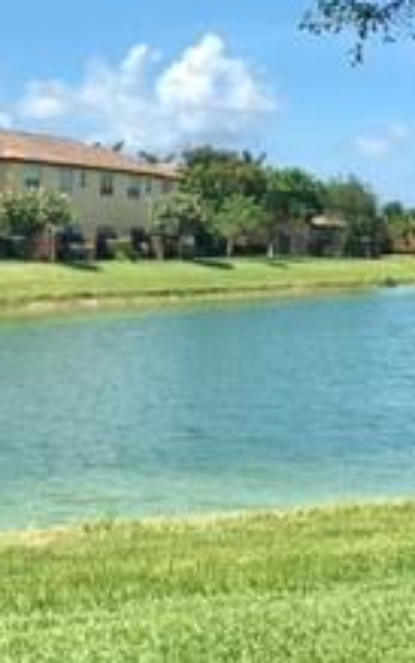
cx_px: 194
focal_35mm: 90
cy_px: 142
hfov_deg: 14.5
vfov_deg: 22.8
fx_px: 1628
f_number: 2.2
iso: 25
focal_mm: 4.15
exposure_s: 1/1672
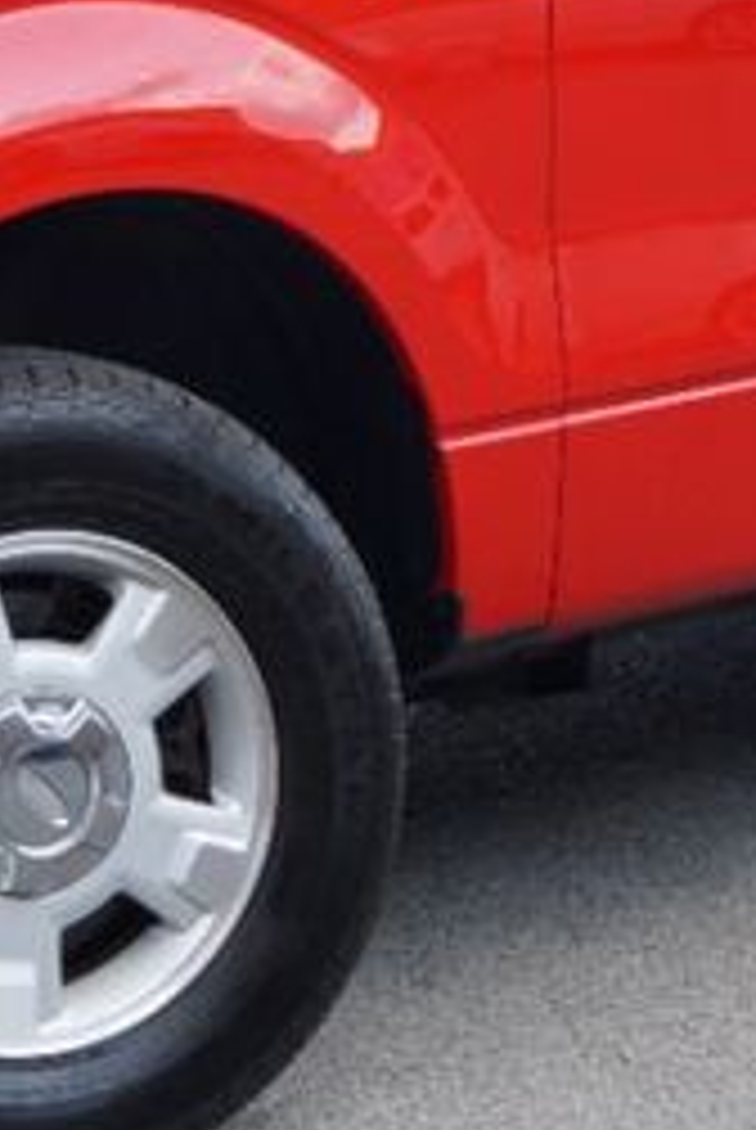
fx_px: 5371
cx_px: 356
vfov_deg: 11.9
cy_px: 180
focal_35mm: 171
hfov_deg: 8.1
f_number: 5.6
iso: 100
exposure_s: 1/160
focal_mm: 28
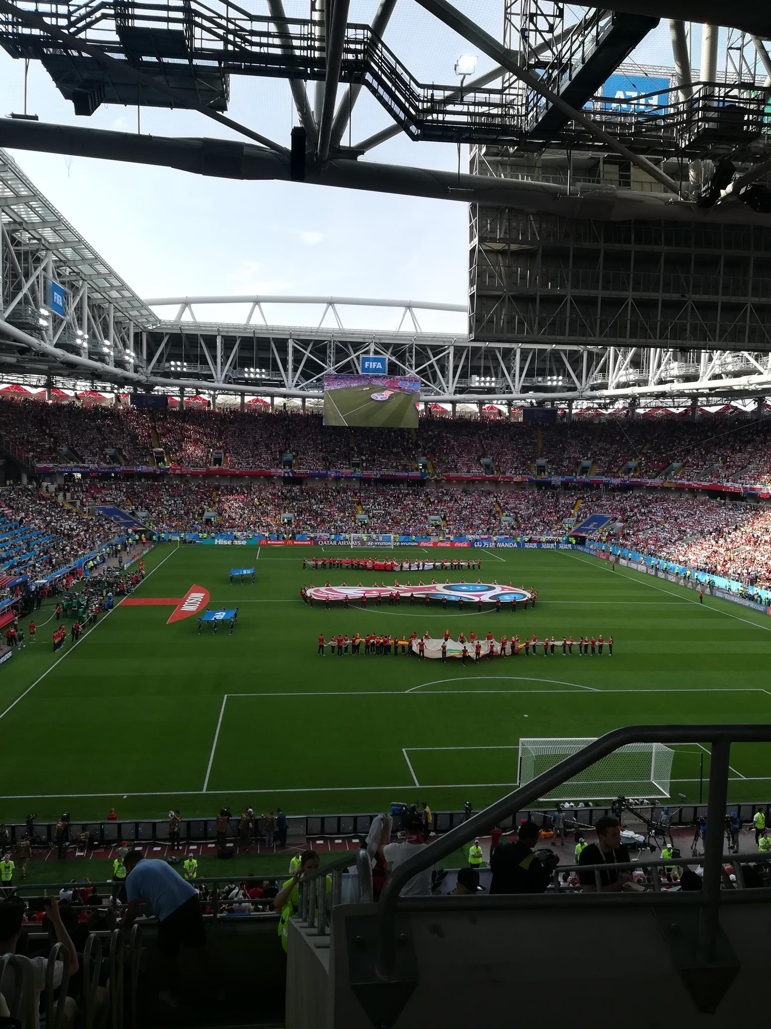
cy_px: 514
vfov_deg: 67.3
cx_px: 386
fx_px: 772
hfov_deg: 53.1
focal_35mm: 26
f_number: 2.2
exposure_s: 1/272
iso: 50
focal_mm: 3.83
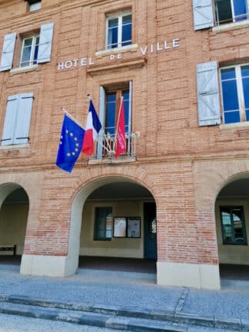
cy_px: 163
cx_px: 124
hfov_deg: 49.8
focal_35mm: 28
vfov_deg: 63.4
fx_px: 268
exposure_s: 1/321
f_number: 1.8
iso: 50
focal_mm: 4.75
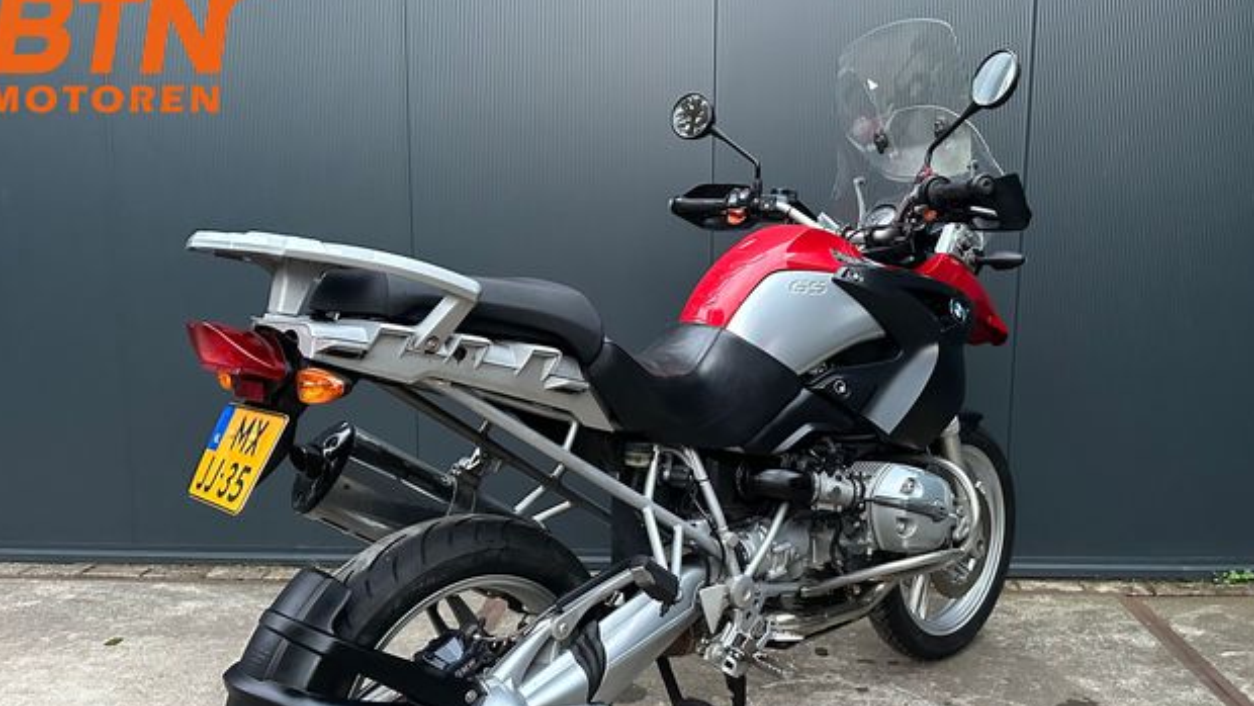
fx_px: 898
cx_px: 633
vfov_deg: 42.6
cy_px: 443
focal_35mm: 27
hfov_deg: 69.8
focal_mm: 6.86
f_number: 1.78
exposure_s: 1/57
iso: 1000
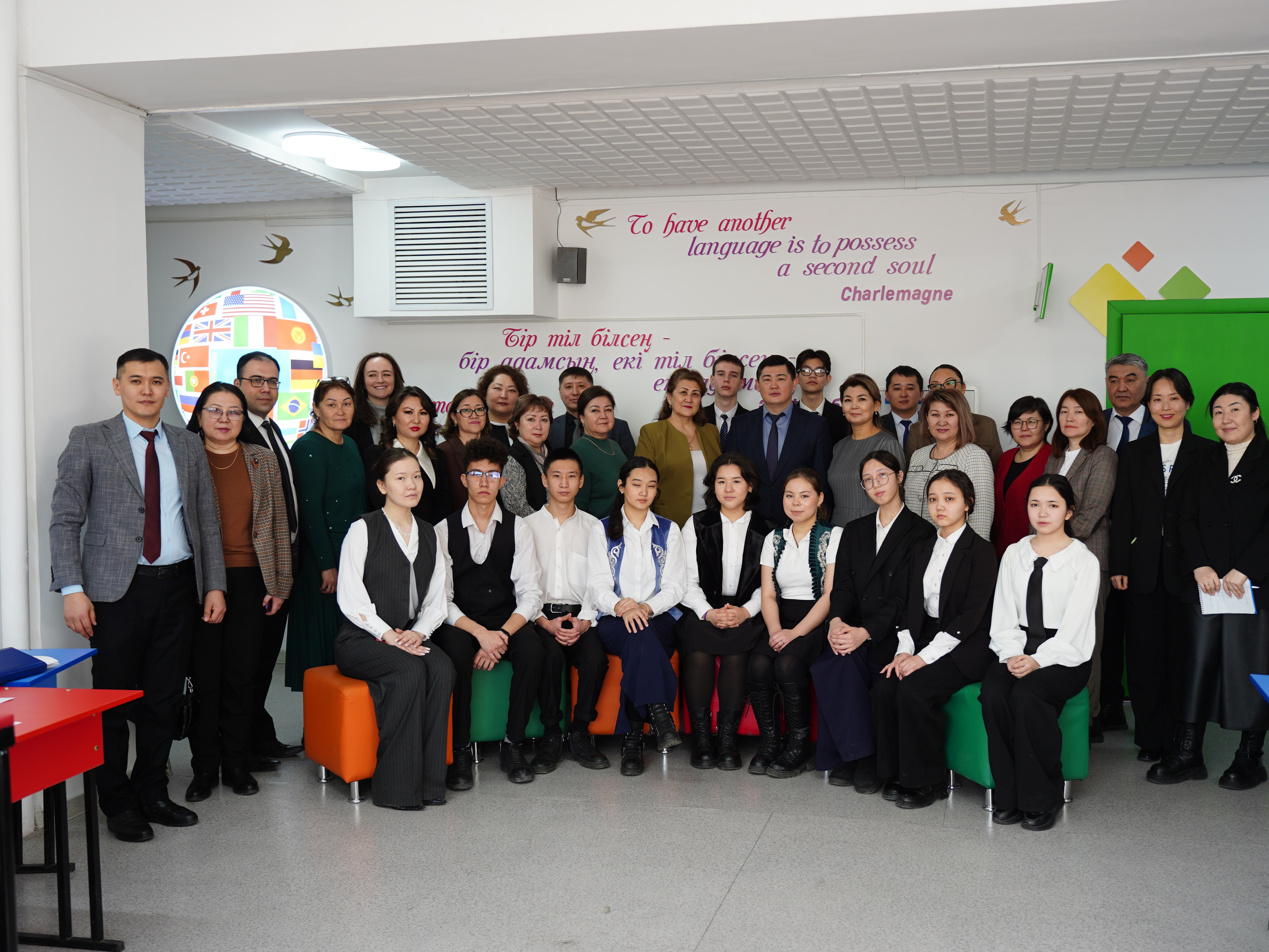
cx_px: 706
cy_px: 478
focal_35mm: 35
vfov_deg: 40.7
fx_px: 1283
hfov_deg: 52.5
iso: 200
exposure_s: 1/160
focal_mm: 32
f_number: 2.8
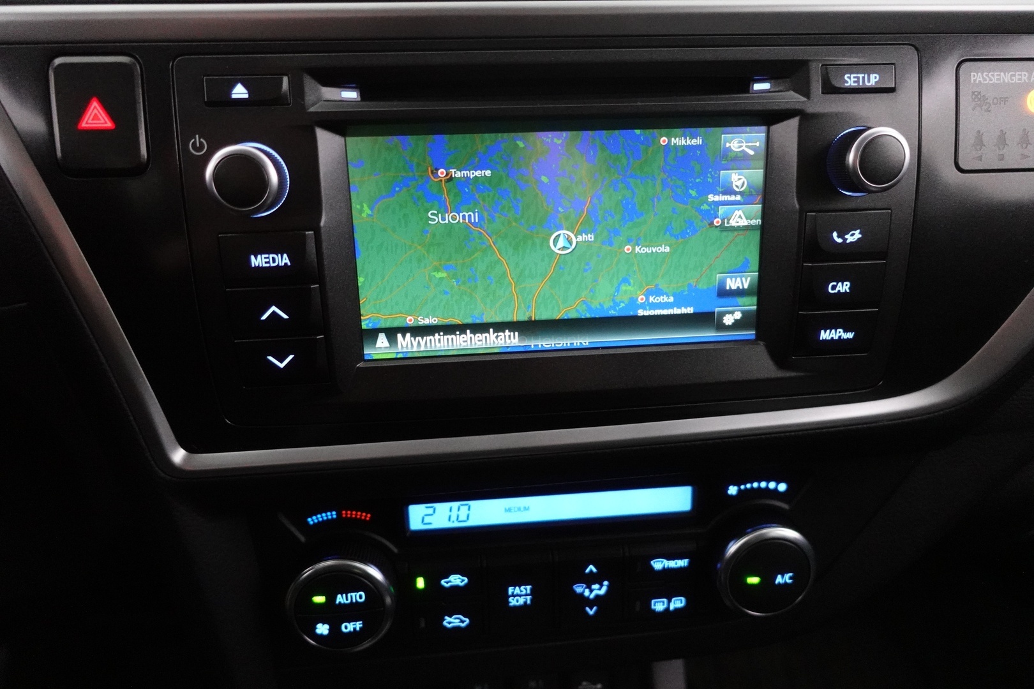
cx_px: 517
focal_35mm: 24
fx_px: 689
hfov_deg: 73.7
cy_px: 344
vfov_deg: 53.1
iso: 3200
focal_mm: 9.4
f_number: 1.8
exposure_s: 1/100
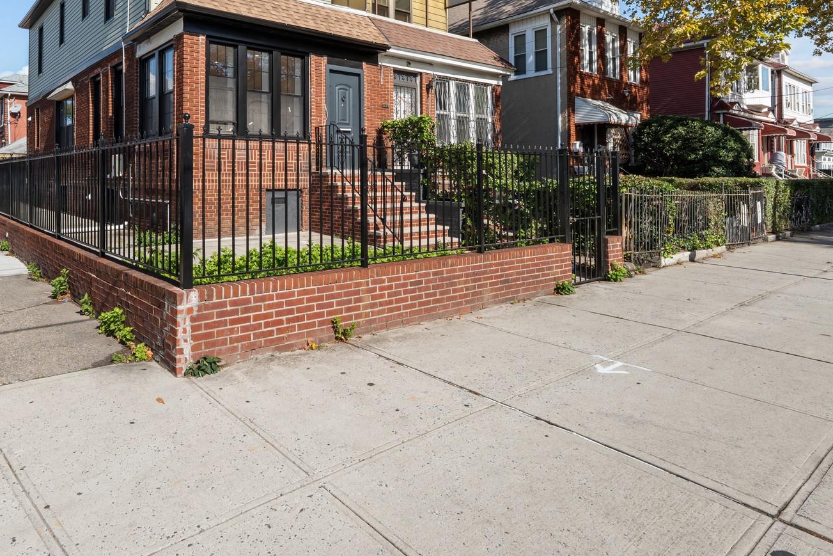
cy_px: 185
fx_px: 509
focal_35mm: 22
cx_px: 290
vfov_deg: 56.0
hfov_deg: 76.5
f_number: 10
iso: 200
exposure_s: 1/160
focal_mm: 14
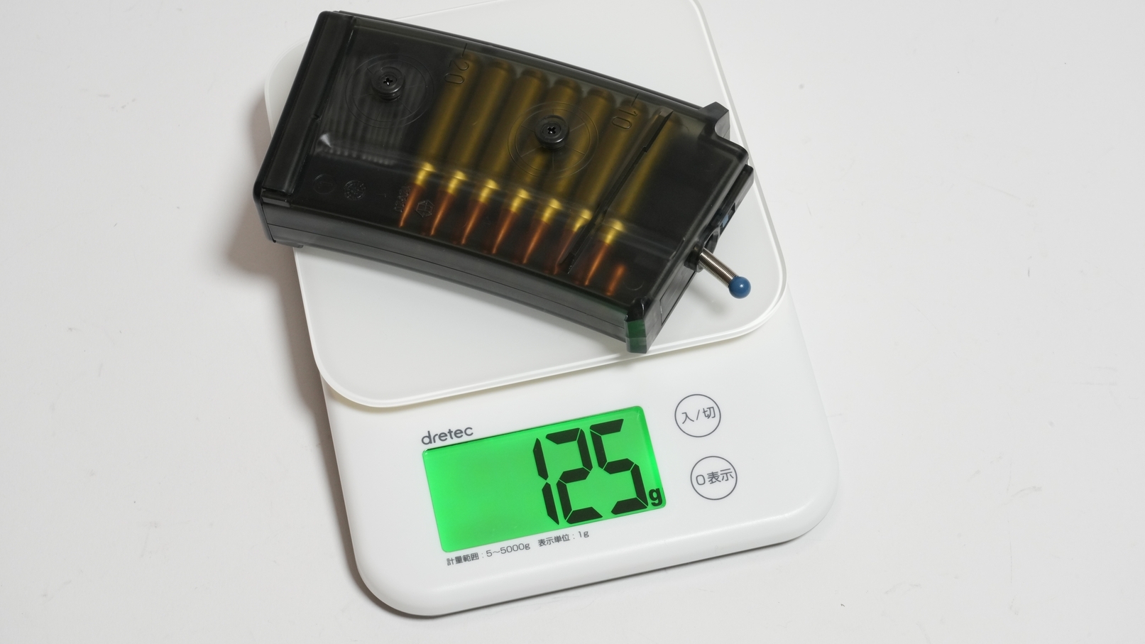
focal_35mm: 81
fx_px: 2459
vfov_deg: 14.9
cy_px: 293
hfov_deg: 26.2
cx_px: 572
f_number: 22
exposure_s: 1/2.5
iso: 1600
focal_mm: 77
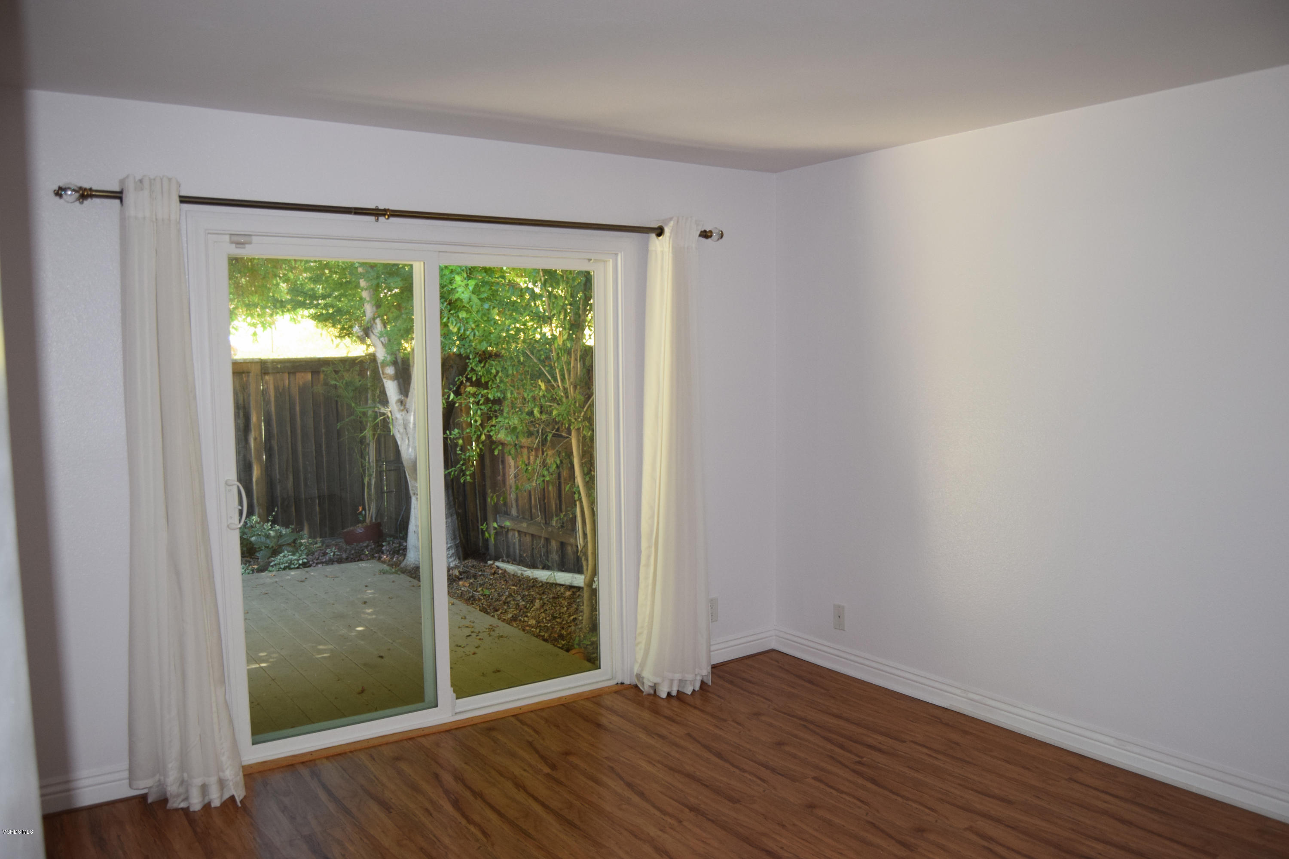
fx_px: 967
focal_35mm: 27
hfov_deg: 67.4
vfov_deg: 47.9
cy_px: 430
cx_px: 644
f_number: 4.5
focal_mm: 18
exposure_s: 1/80
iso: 800
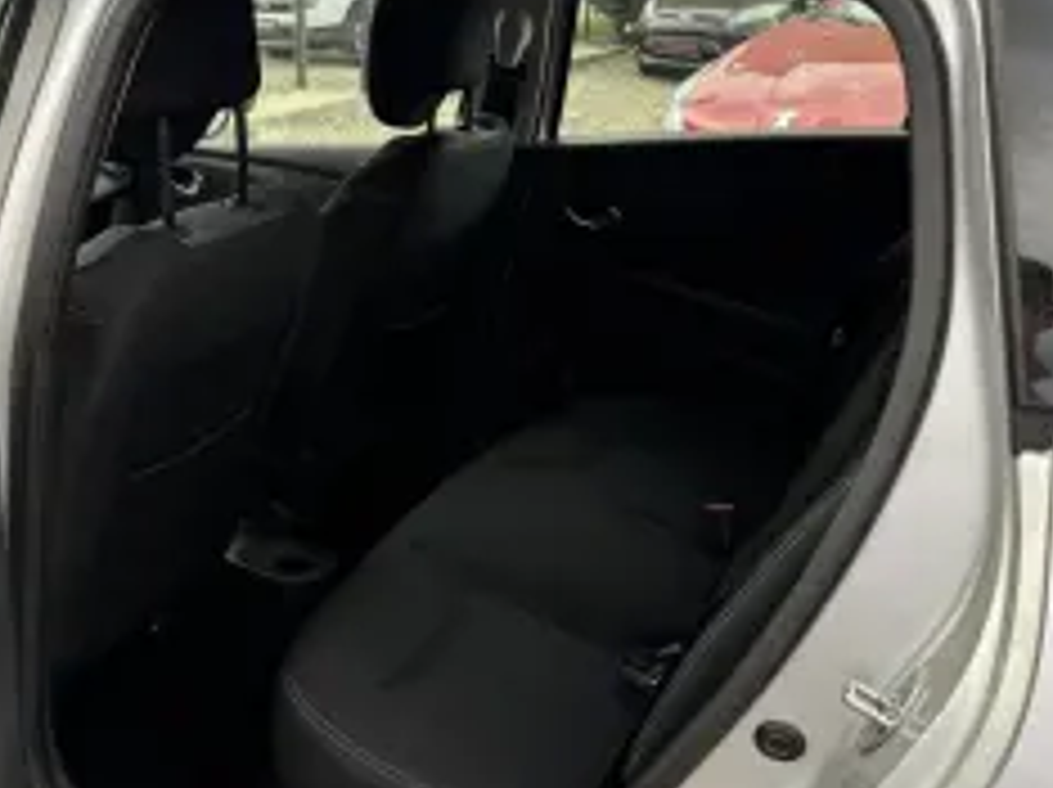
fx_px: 1124
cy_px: 509
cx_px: 320
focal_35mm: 37
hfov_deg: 49.0
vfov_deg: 38.3
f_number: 1.78
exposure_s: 1/121
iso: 125
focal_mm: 6.76
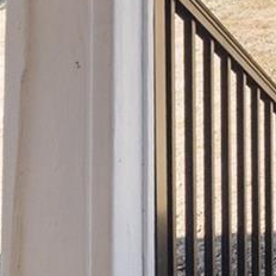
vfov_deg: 12.6
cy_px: -287
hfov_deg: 12.4
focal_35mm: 120
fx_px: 1082
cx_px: 592
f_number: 9
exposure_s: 1/640
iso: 250
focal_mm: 16
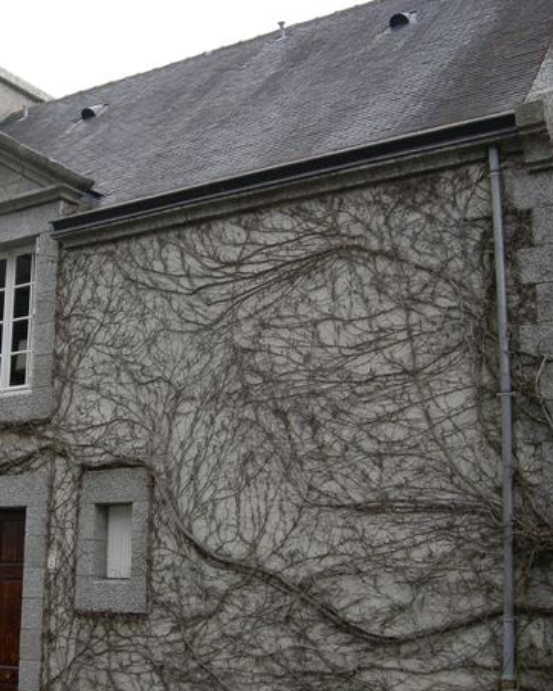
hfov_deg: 27.8
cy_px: 390
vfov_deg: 35.3
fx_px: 1084
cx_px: 79
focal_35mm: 53
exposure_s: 1/143
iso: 64
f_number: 4.3
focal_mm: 7.5
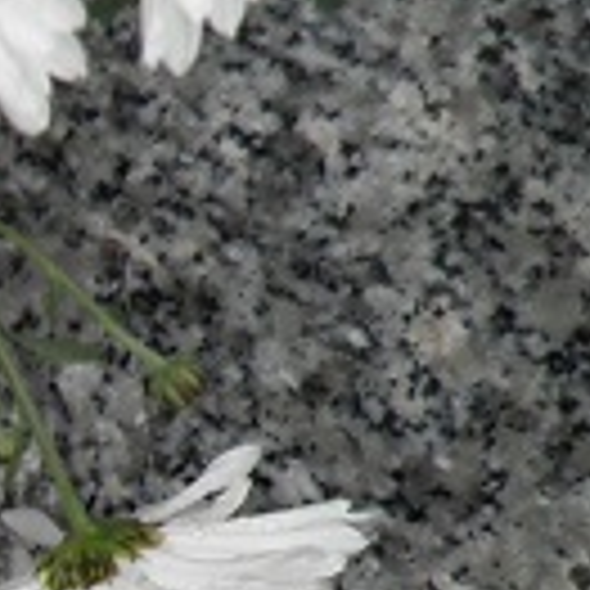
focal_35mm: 104
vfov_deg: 15.1
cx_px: -833
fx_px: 2005
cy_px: 977
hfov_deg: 12.8
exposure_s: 1/50
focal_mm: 4.3
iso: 64
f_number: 3.3
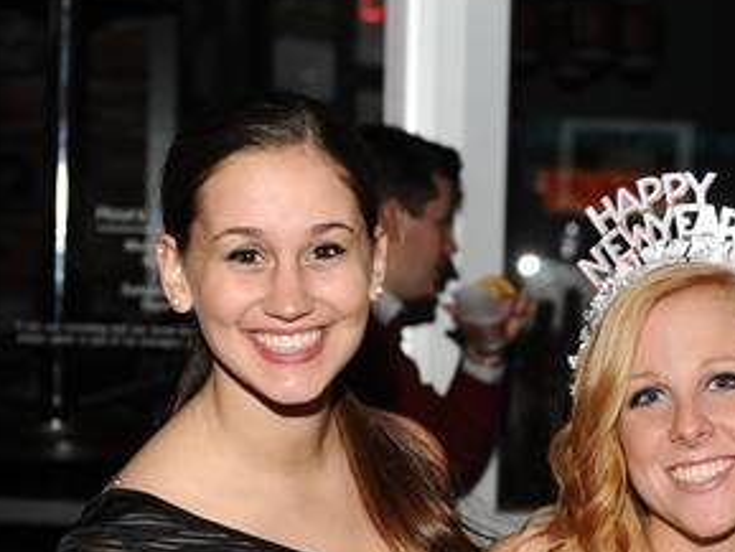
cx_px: 679
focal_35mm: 106
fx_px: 2252
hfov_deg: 18.2
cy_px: 430
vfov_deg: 13.9
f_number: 4.8
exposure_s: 1/250
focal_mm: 58
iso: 800
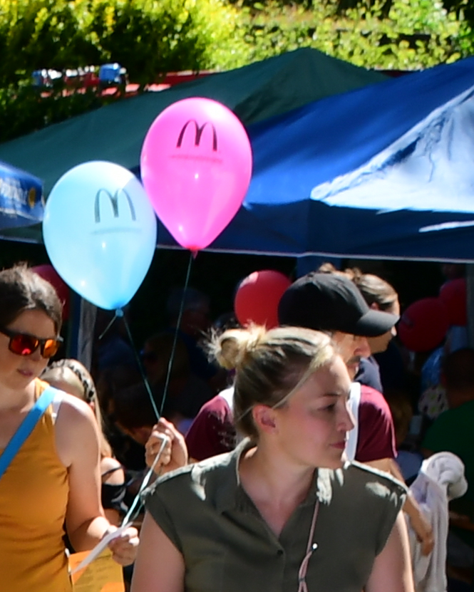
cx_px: -194
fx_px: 4576
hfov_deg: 5.9
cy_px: 1173
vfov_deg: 7.1
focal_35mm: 261
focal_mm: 28
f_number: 7.1
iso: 180
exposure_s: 1/250
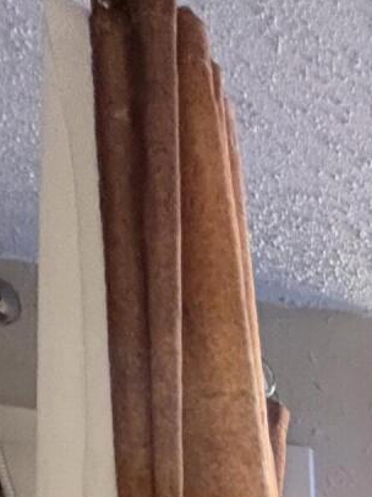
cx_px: 717
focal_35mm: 69
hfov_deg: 16.7
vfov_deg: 16.6
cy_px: 1103
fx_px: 990
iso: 800
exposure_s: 1/60
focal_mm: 2.22
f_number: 2.2
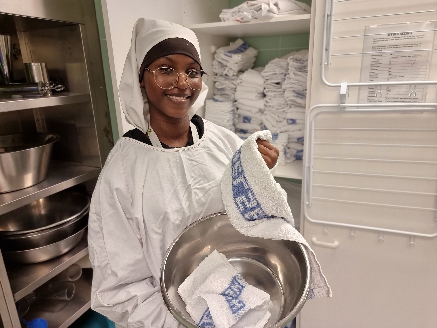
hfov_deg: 71.6
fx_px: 303
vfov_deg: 56.8
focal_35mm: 24
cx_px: 218
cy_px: 164
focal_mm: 6.7
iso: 200
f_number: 1.8
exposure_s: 1/52
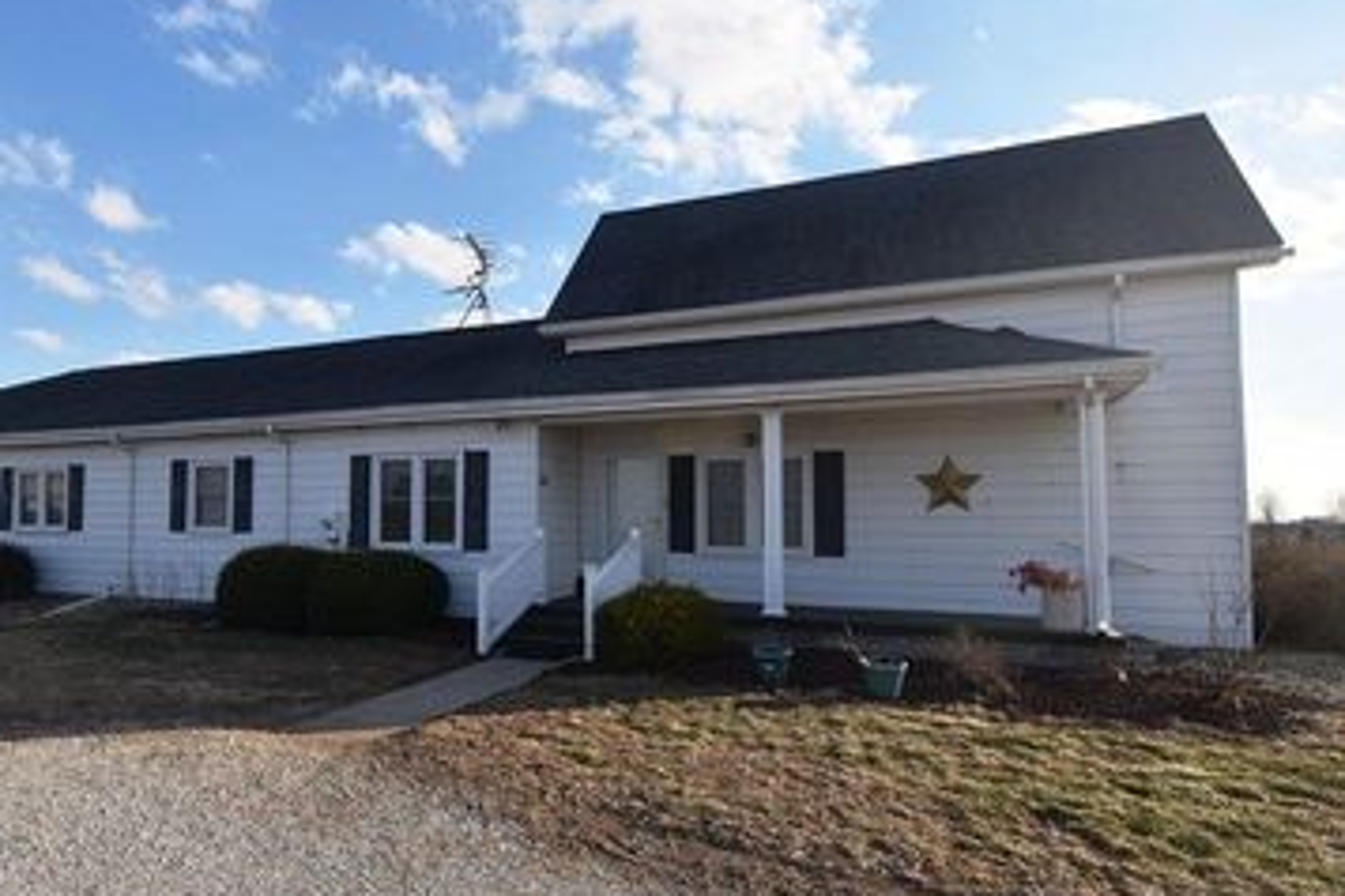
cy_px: 480
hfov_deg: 80.0
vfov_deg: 59.4
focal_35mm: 21
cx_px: 520
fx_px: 785
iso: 100
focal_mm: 10
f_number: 8
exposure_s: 1/200
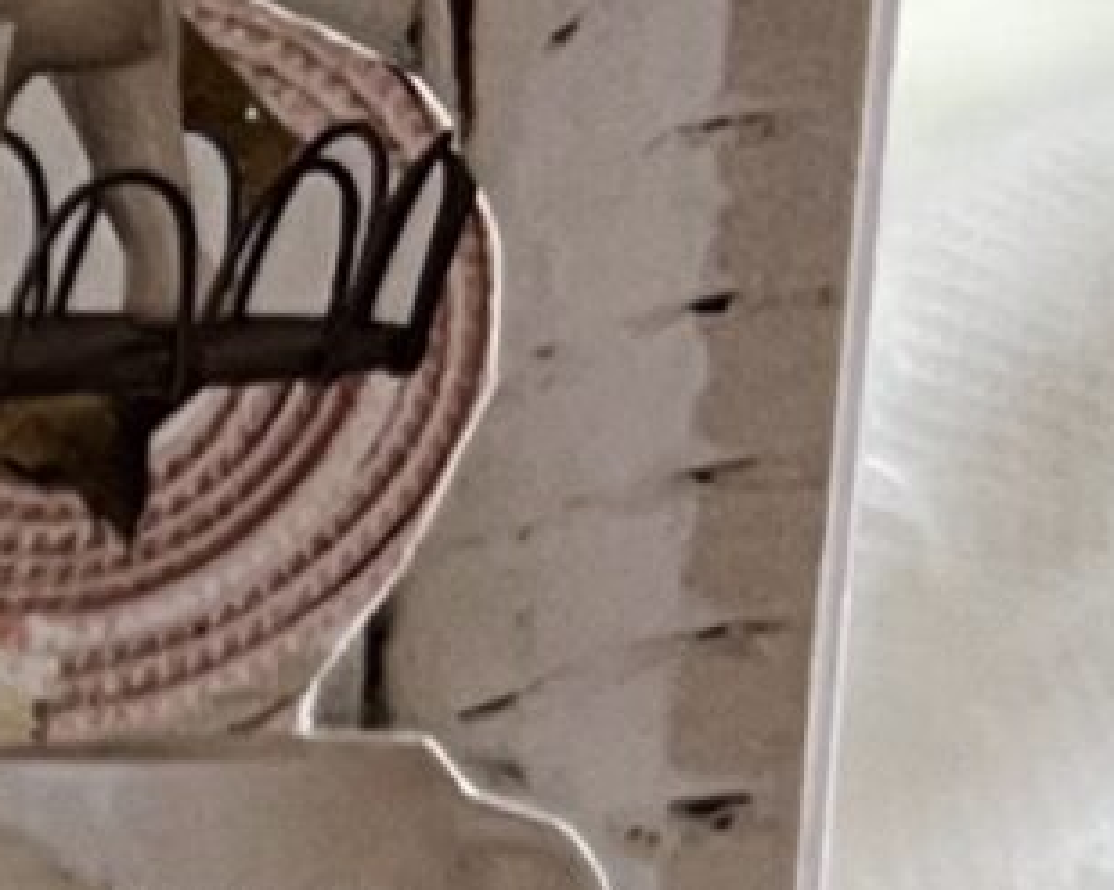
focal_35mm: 210
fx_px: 6922
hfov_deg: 8.7
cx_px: -1049
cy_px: 800
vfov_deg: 7.3
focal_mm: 5.7
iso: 125
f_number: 1.5
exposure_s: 1/71
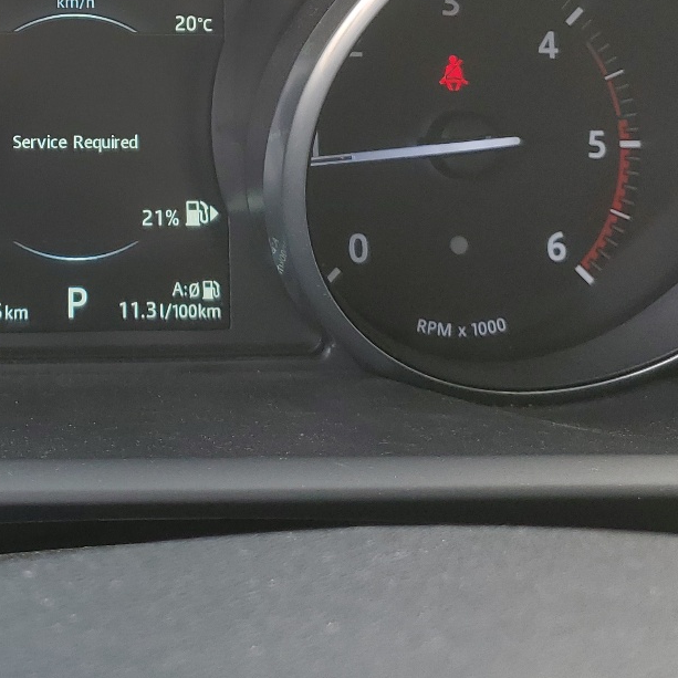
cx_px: 23
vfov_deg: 27.2
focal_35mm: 60
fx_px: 1330
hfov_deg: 27.2
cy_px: 19
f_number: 1.5
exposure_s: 1/185
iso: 50
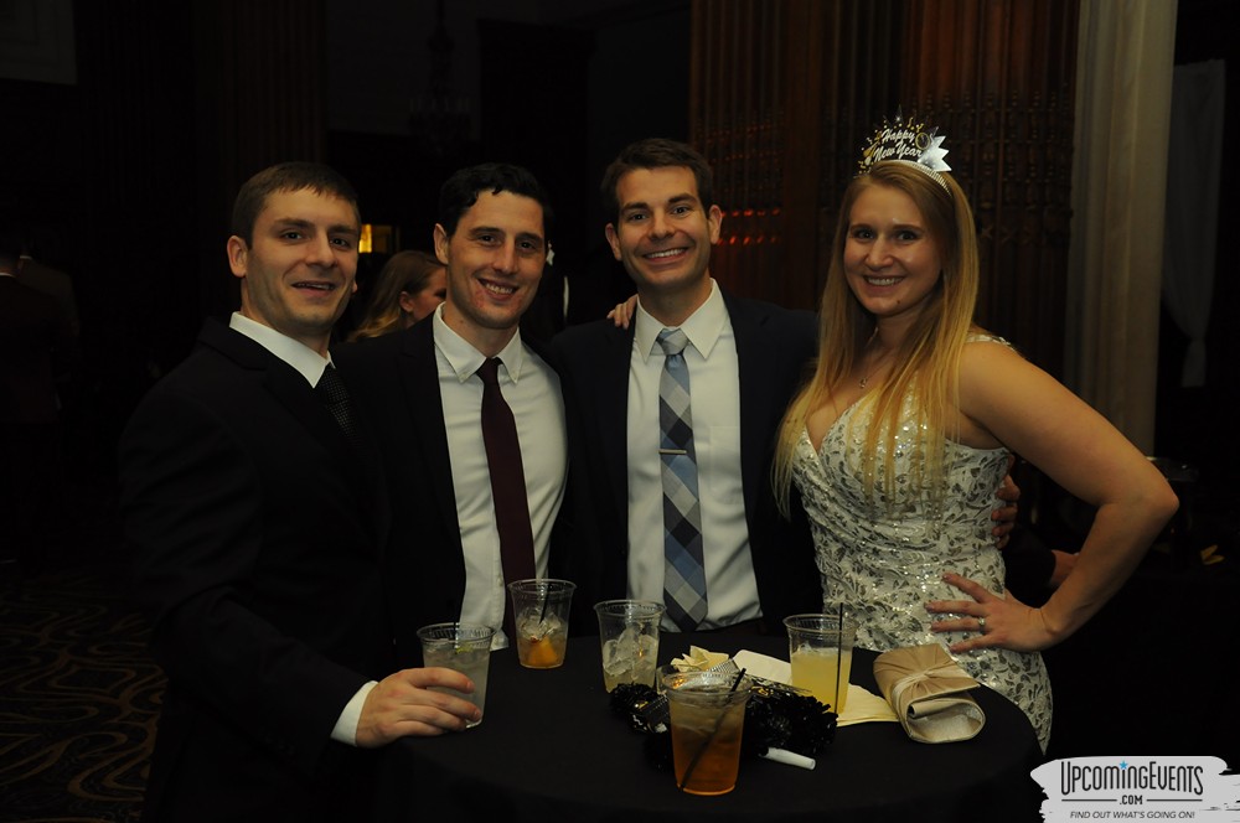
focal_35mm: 42
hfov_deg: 46.5
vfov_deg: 31.8
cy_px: 412
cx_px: 620
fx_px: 1445
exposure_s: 1/60
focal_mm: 28
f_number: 4
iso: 800
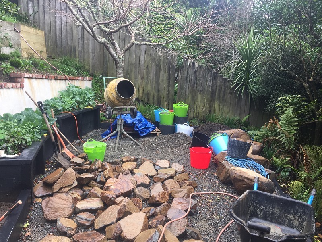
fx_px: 270
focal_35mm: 29
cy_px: 121
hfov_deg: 61.7
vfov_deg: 48.2
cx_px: 161
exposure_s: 1/117
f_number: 2.2
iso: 32
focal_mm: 4.15
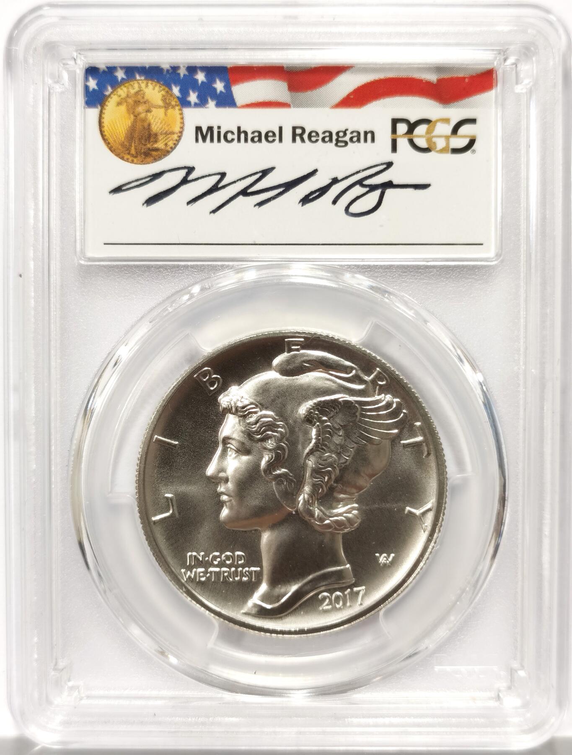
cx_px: 286
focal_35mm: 54
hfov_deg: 27.2
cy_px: 378
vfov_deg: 35.4
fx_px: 1181
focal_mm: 5.56
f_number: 16
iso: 160
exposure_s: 1/100
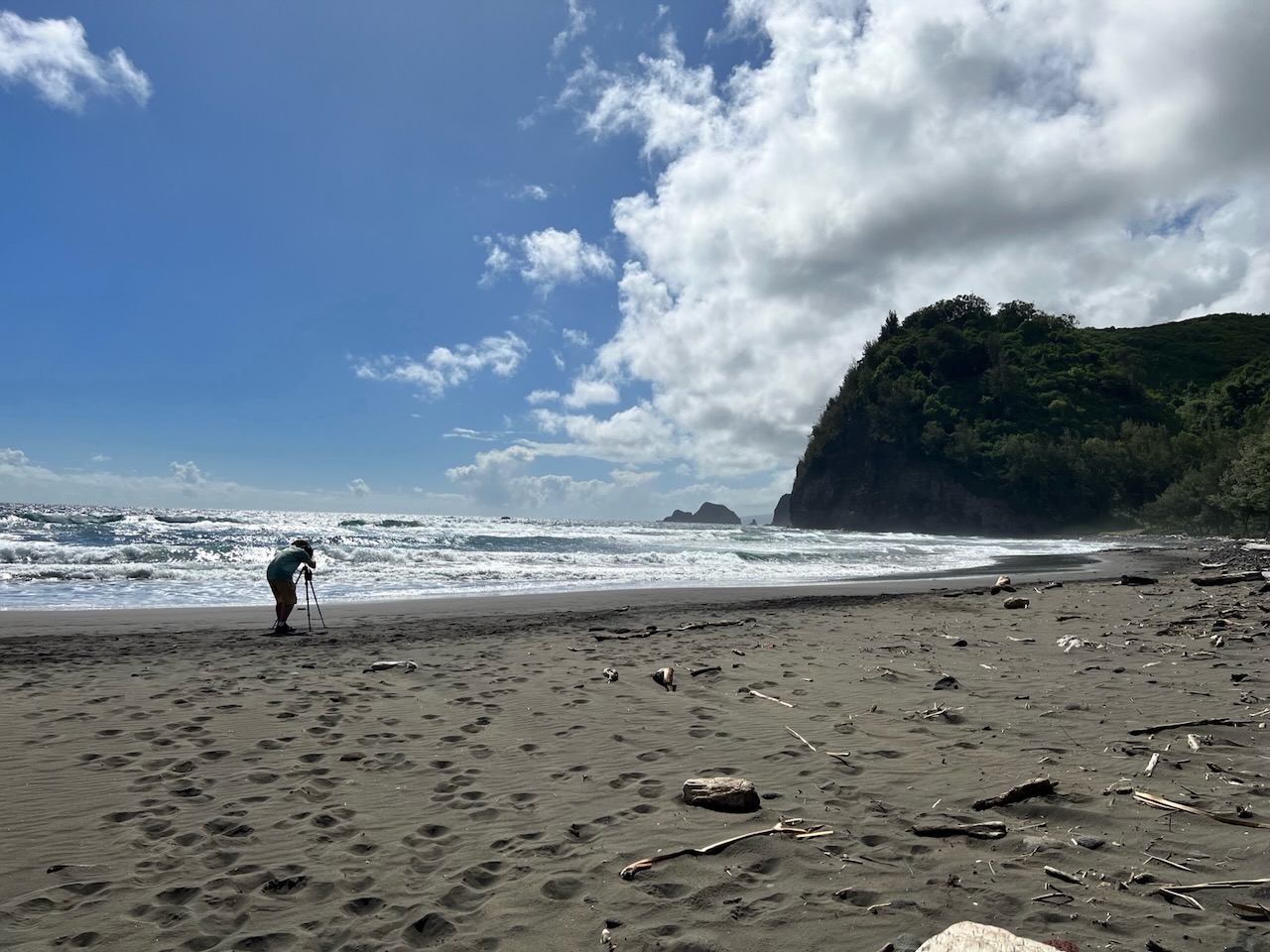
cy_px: 476
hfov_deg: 67.3
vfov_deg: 53.1
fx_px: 954
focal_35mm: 26
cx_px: 635
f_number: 1.5
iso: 50
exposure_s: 1/16393
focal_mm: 5.7
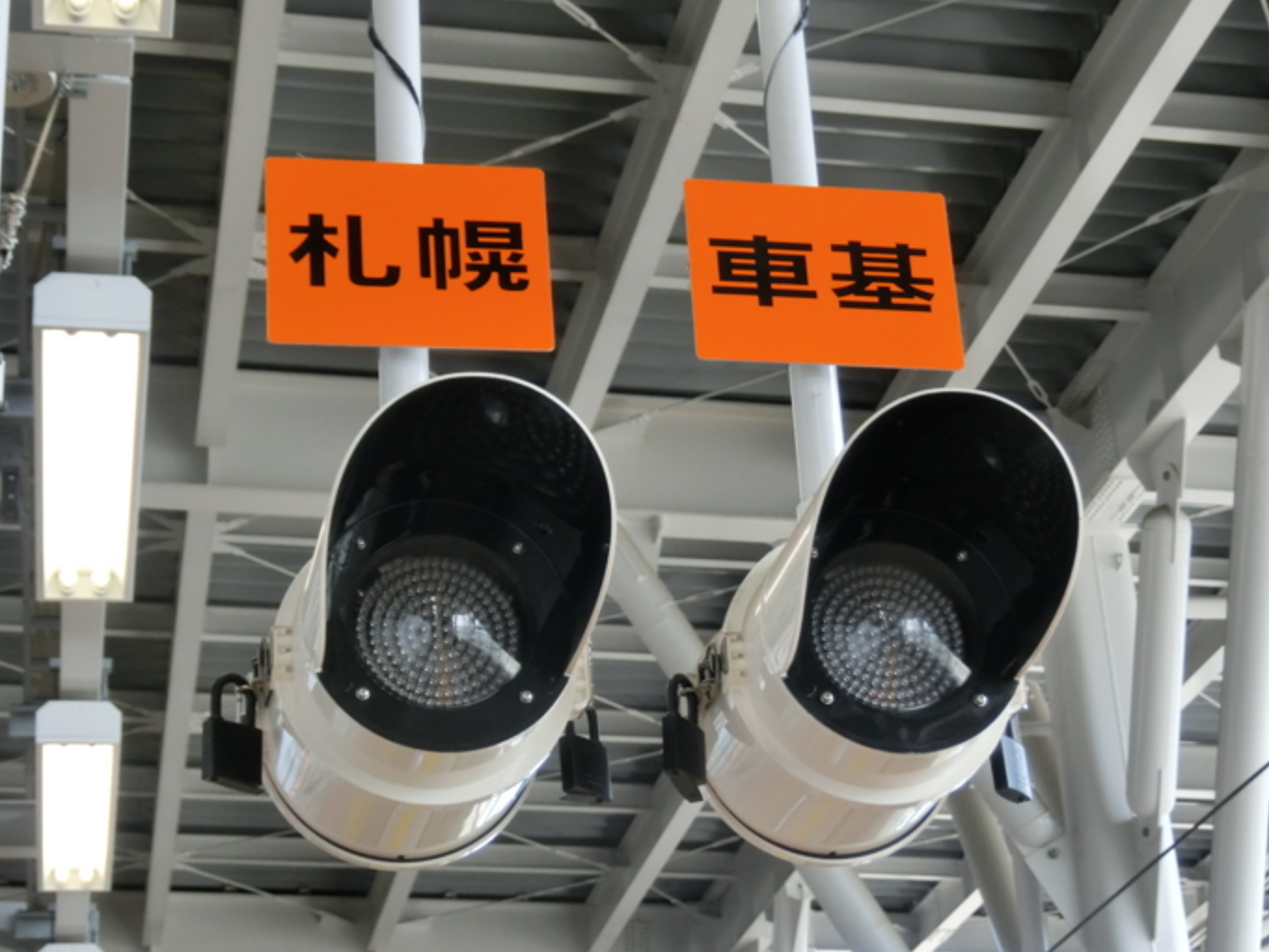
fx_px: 2713
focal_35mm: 74
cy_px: 496
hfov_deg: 26.3
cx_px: 617
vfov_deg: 19.9
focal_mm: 11.17
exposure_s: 1/125
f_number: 4.6
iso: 160
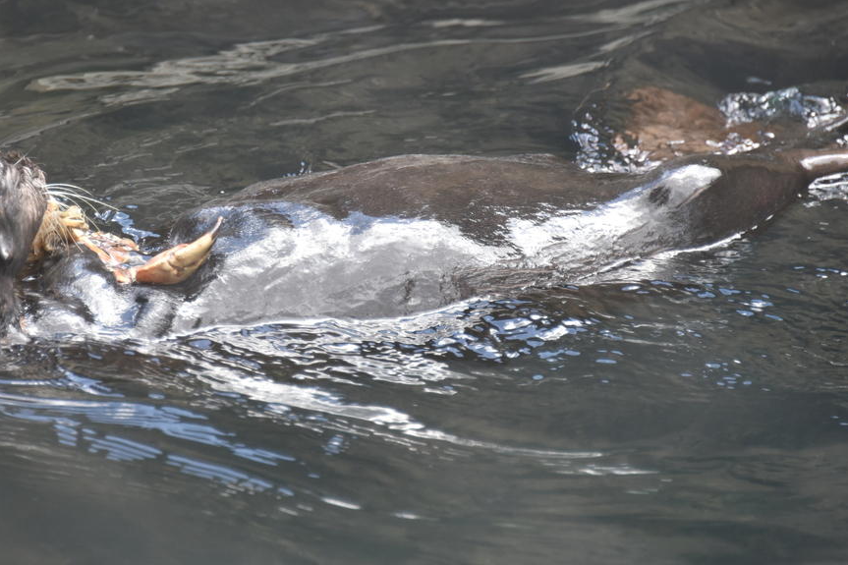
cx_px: 296
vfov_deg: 3.7
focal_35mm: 371
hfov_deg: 5.6
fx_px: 8737
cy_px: 214
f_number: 5.6
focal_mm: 250
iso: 1250
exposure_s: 1/500
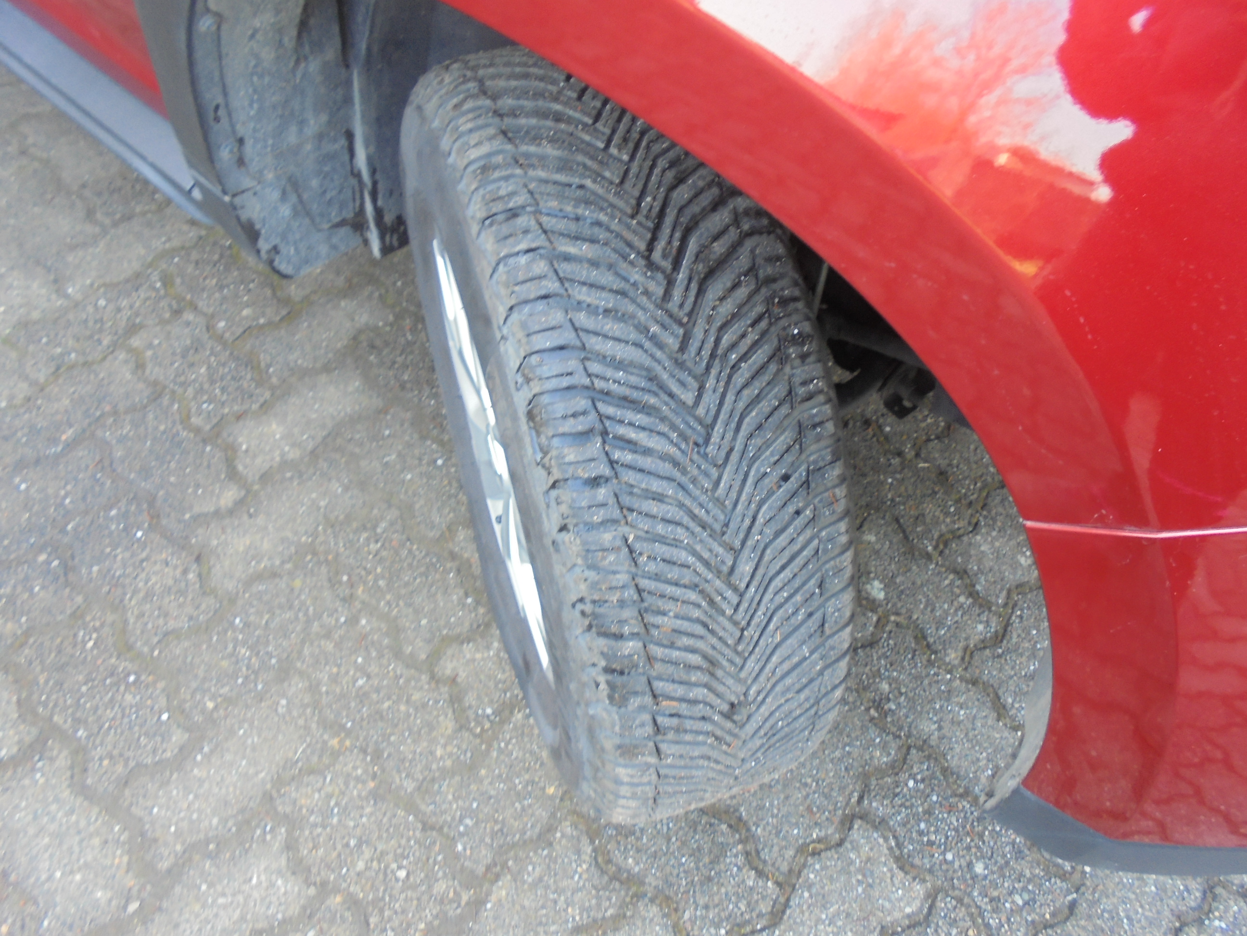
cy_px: 468
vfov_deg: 53.1
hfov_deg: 67.3
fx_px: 937
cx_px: 624
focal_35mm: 26
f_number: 3.5
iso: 200
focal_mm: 4.6
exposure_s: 1/30
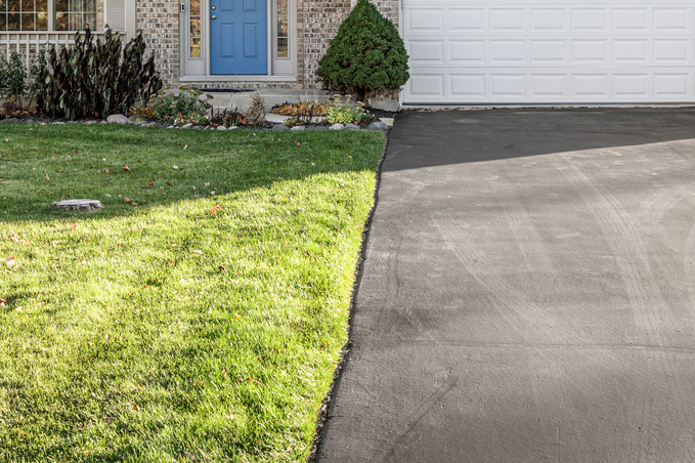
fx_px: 1428
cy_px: -84
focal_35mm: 74
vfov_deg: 17.6
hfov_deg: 27.4
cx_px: 369
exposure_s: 1/8
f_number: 10
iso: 100
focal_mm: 31
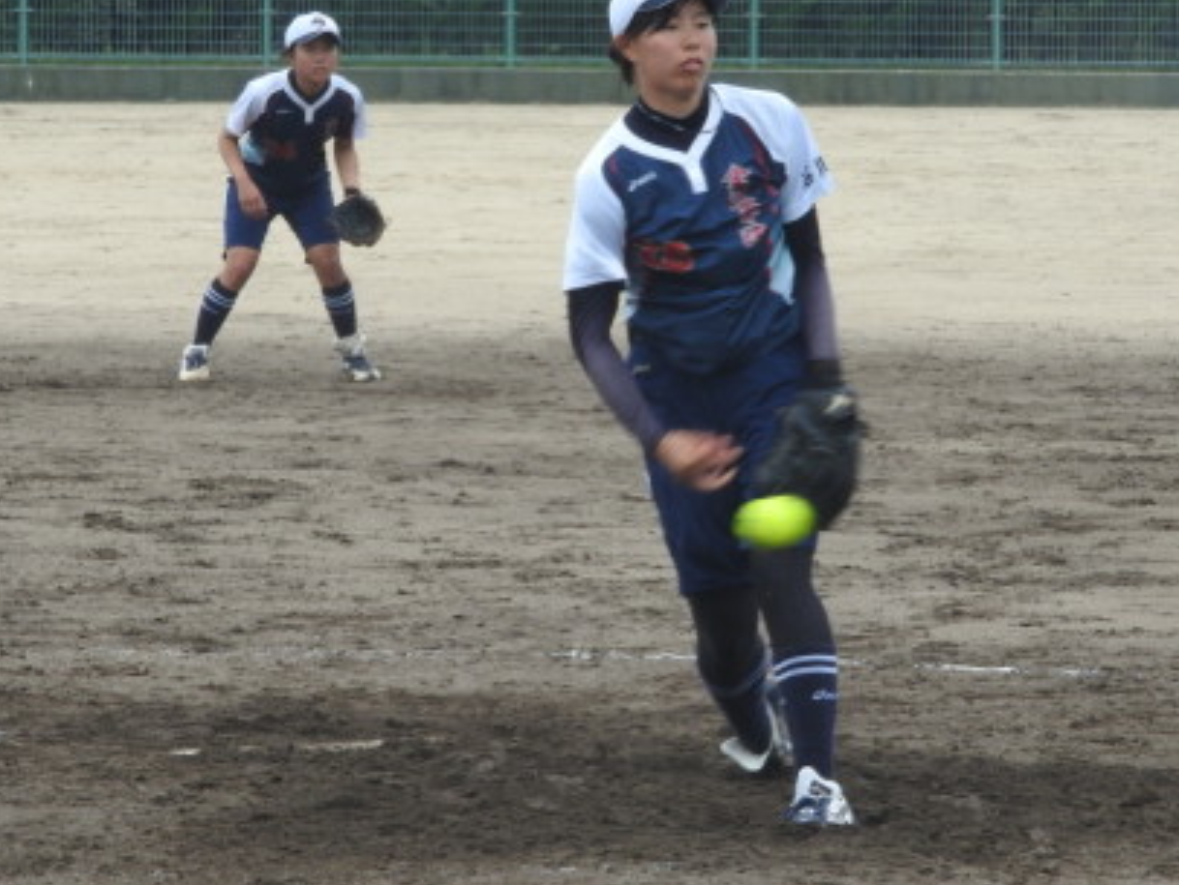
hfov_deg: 7.4
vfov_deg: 5.6
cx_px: 621
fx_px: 9065
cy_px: 409
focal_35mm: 266
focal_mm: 32.2
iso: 100
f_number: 5.3
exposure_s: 1/200
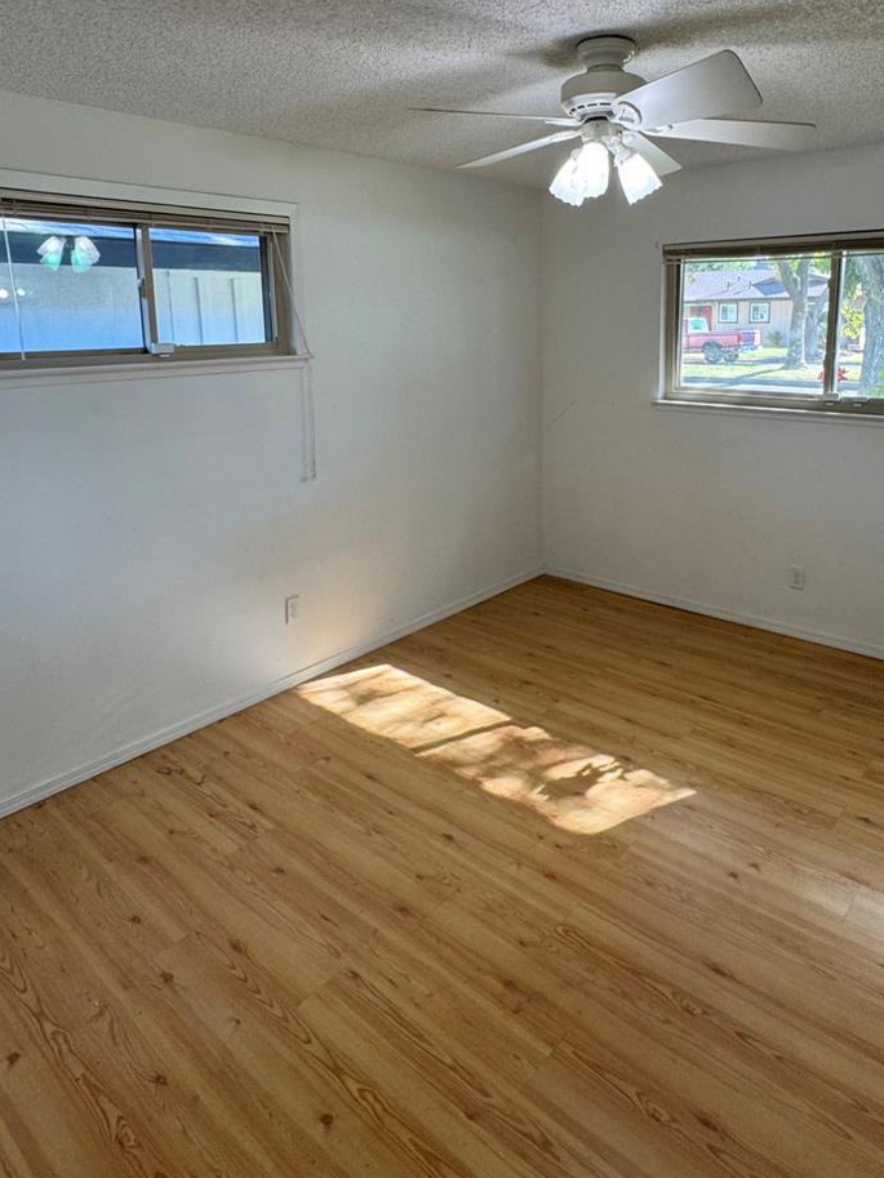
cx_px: 497
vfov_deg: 72.8
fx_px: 783
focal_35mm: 23
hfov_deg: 58.7
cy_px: 448
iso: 125
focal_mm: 2.22
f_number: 2.2
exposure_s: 1/120
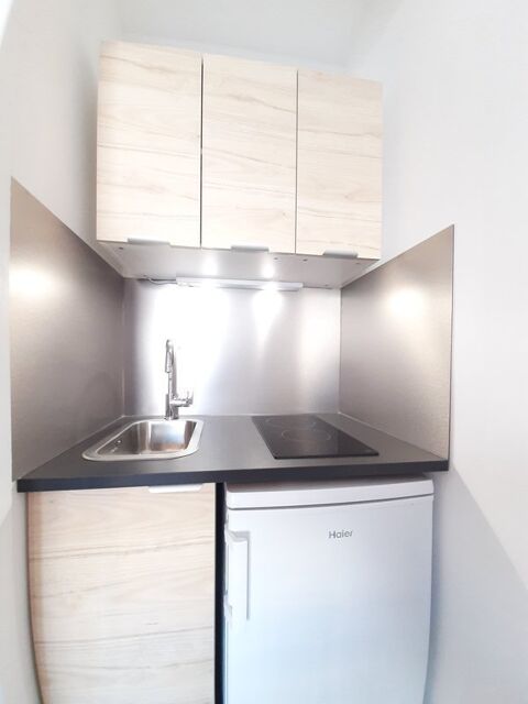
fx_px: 264
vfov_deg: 106.2
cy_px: 352
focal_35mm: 13
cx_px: 264
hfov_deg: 89.9
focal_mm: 1.42
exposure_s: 1/33
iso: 200
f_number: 2.2
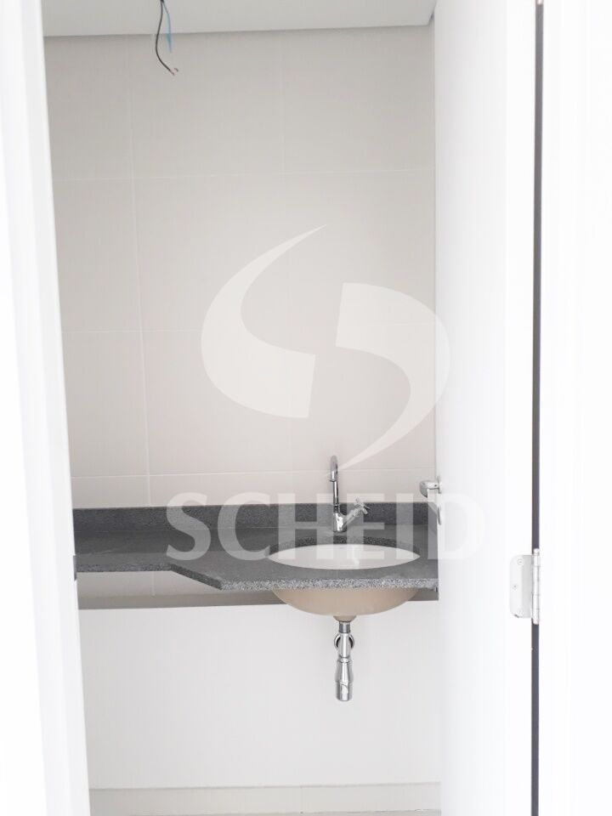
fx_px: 636
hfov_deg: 51.4
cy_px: 408
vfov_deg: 65.3
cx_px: 306
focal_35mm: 27
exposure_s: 1/60
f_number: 1.9
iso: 64
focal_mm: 3.6
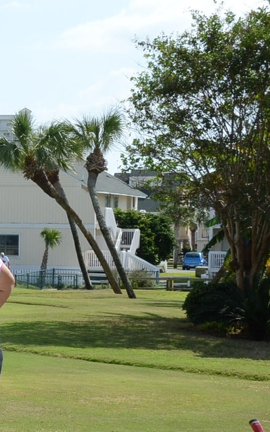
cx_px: -307
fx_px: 1388
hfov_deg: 10.1
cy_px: 237
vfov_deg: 17.7
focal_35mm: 118
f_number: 11
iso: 400
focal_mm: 26
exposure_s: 1/500
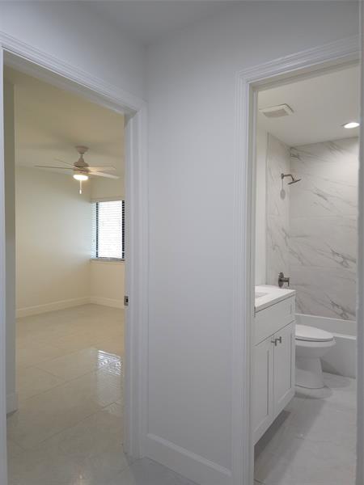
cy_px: 242
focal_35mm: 23
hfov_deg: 58.9
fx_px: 322
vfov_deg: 73.9
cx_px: 182
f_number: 1.7
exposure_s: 1/60
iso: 125
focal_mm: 6.3
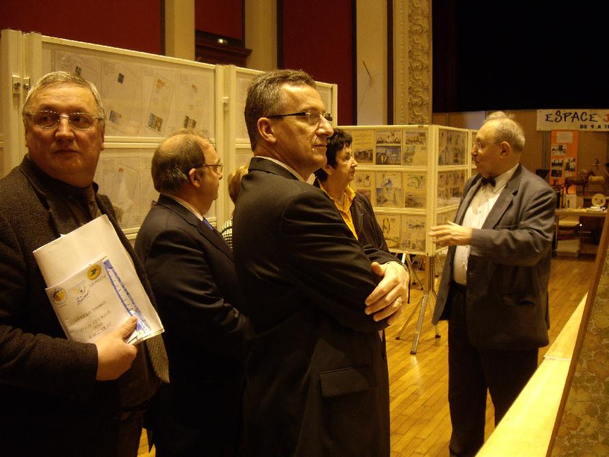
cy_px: 228
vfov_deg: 37.7
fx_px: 669
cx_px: 304
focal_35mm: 38
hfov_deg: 49.0
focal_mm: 7.9
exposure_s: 1/30
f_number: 2.8
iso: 400
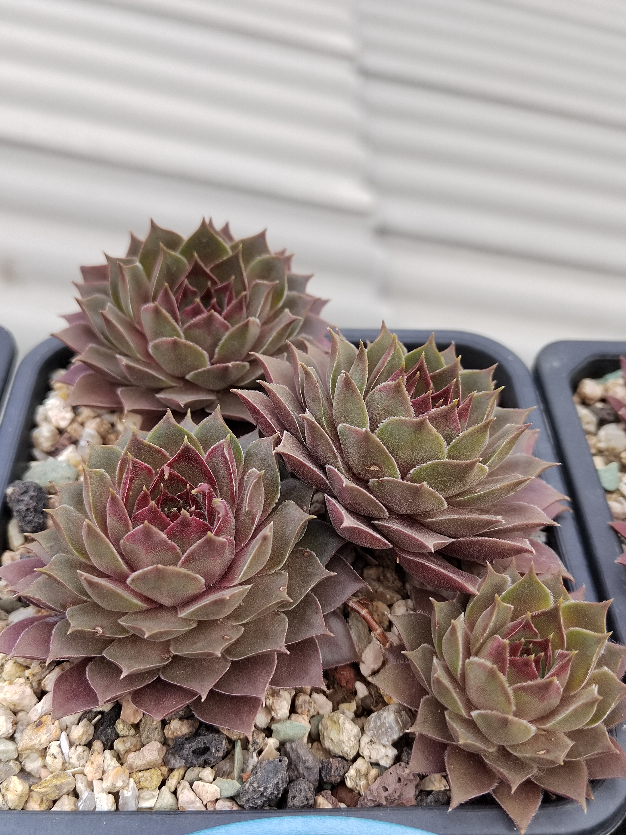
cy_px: 418
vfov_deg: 54.0
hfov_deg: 41.8
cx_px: 313
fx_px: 820
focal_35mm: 34
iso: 153
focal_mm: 5.52
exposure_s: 1/100
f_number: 1.9
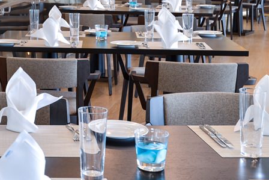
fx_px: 598
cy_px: 2
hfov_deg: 23.9
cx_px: -19
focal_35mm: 80
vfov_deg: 16.7
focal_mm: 35
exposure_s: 1/8
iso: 200
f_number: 8
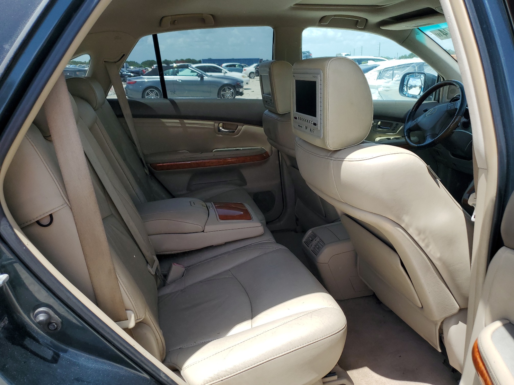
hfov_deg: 67.3
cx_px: 257
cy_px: 192
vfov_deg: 53.1
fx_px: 386
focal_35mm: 26
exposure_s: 1/1429
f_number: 1.5
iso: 50
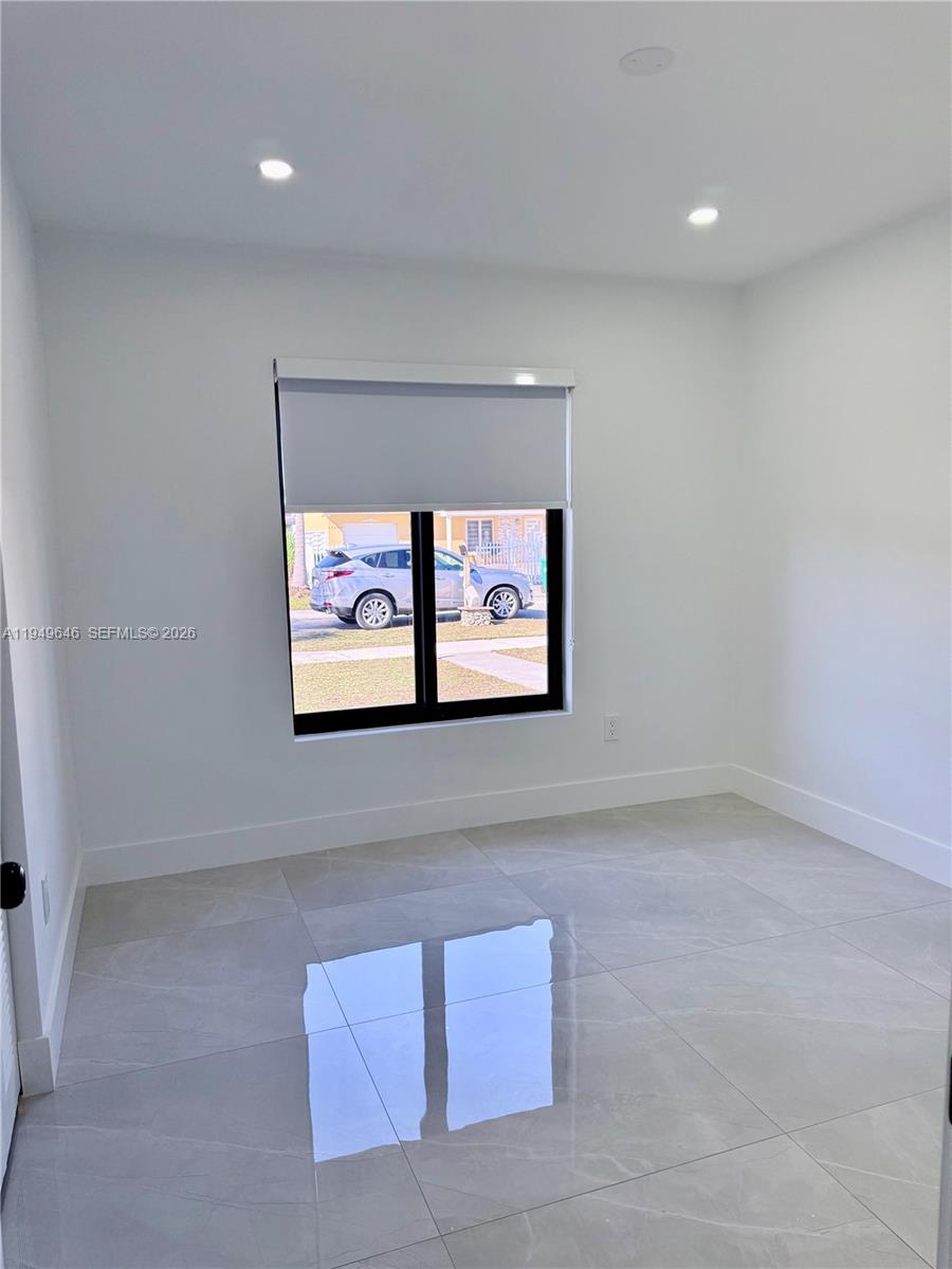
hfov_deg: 56.8
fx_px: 880
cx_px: 476
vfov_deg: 71.6
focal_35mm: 24
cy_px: 634
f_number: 1.78
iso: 100
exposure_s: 1/305
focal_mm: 6.76
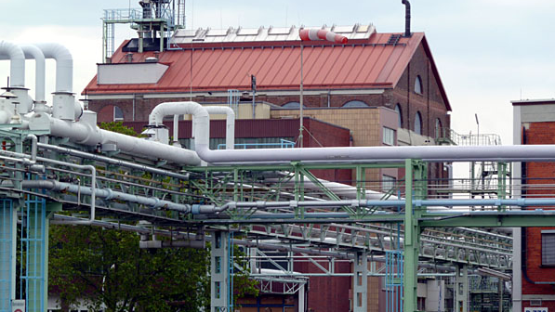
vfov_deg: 6.6
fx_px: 2723
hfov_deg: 11.6
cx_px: 278
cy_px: 152
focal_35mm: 185
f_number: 4.5
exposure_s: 1/80
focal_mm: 27.8
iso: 80
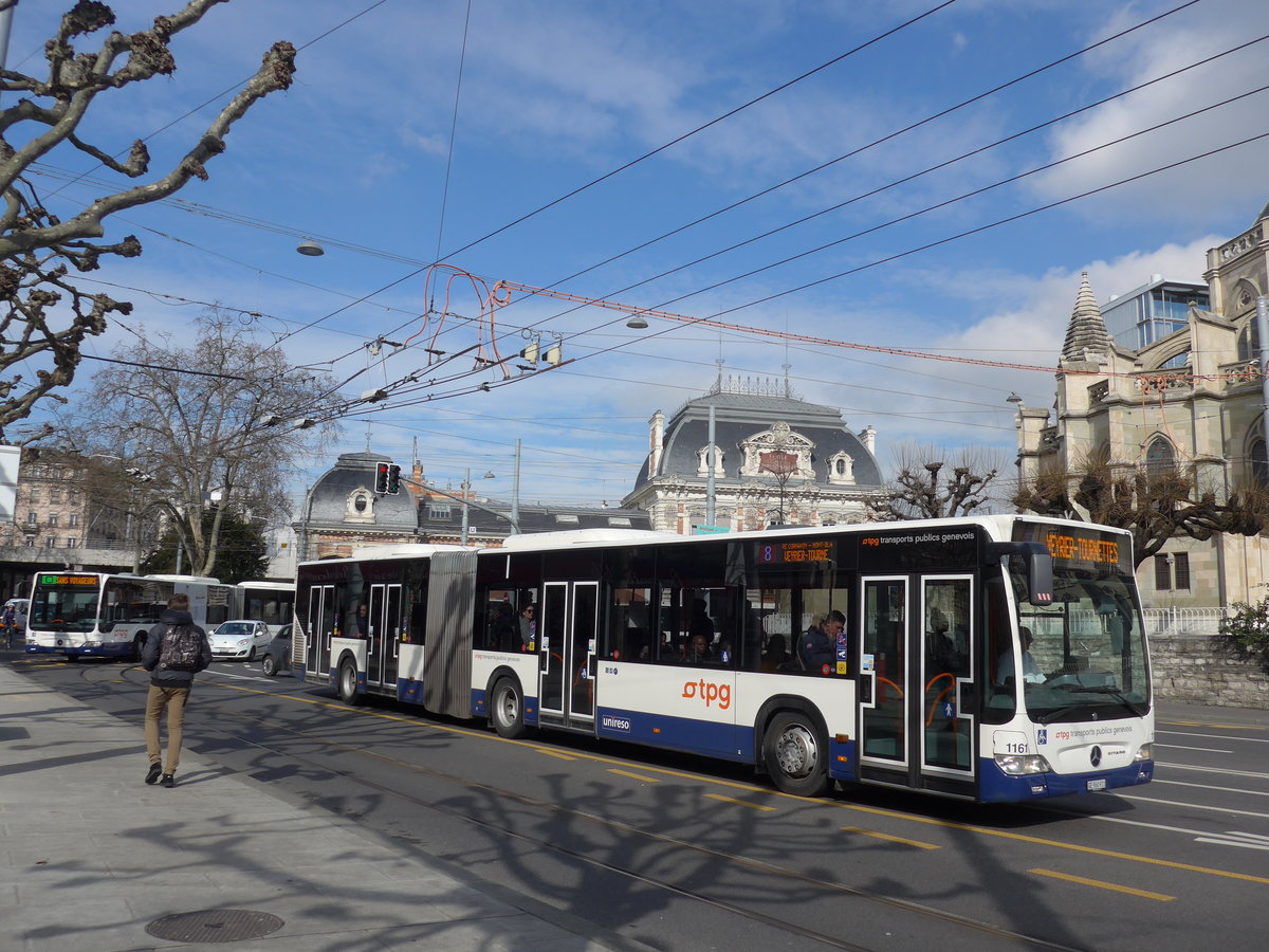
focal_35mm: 29
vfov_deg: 48.2
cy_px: 476
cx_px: 634
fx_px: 1063
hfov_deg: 61.7
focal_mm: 6
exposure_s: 1/1600
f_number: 3.2
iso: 80
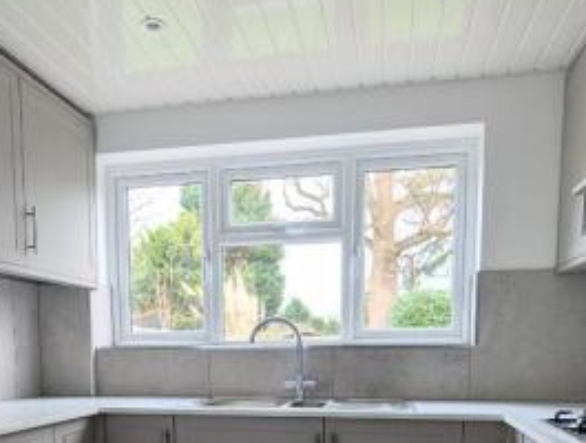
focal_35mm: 35
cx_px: 254
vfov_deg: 37.4
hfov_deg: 52.4
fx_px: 594
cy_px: 422
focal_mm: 2.35
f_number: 2.2
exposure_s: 1/67
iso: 91
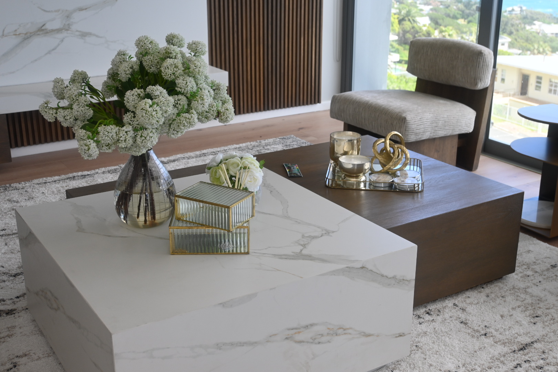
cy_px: 186
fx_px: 697
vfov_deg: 29.9
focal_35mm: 45
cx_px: 279
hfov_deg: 43.6
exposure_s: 1/250
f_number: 5.6
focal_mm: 30
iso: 200
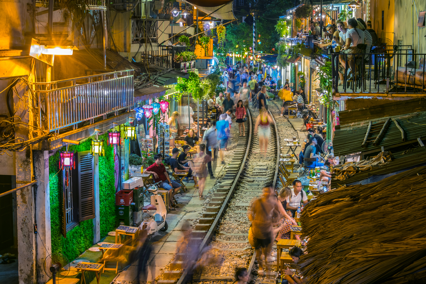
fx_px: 829
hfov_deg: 28.8
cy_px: 142
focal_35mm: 70
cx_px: 213
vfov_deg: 19.5
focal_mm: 70
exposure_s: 1.6
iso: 200
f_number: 9
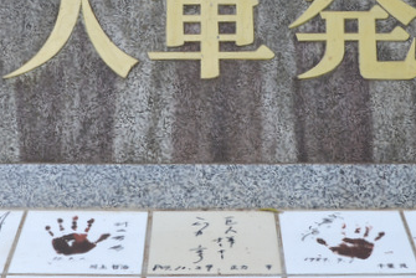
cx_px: 205
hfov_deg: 23.6
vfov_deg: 15.8
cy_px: 69
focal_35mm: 86
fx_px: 995
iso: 100
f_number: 13
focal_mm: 24
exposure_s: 1/25
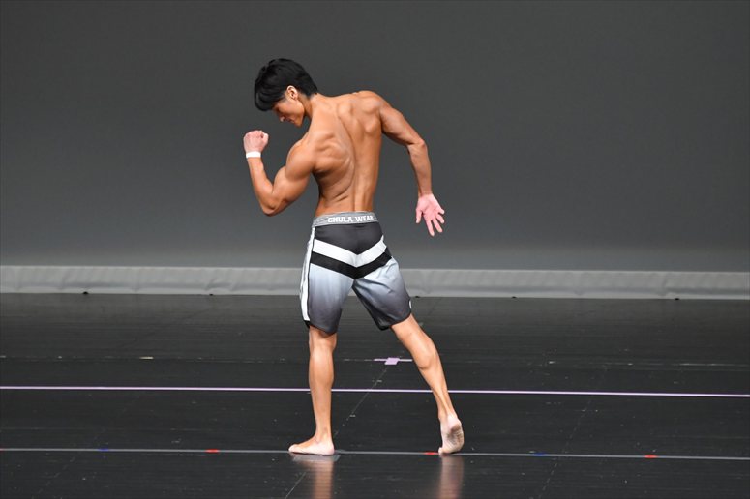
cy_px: 250
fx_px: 7184
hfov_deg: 6.0
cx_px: 375
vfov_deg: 4.0
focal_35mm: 345
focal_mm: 230
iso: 4000
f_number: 5.6
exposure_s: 1/400
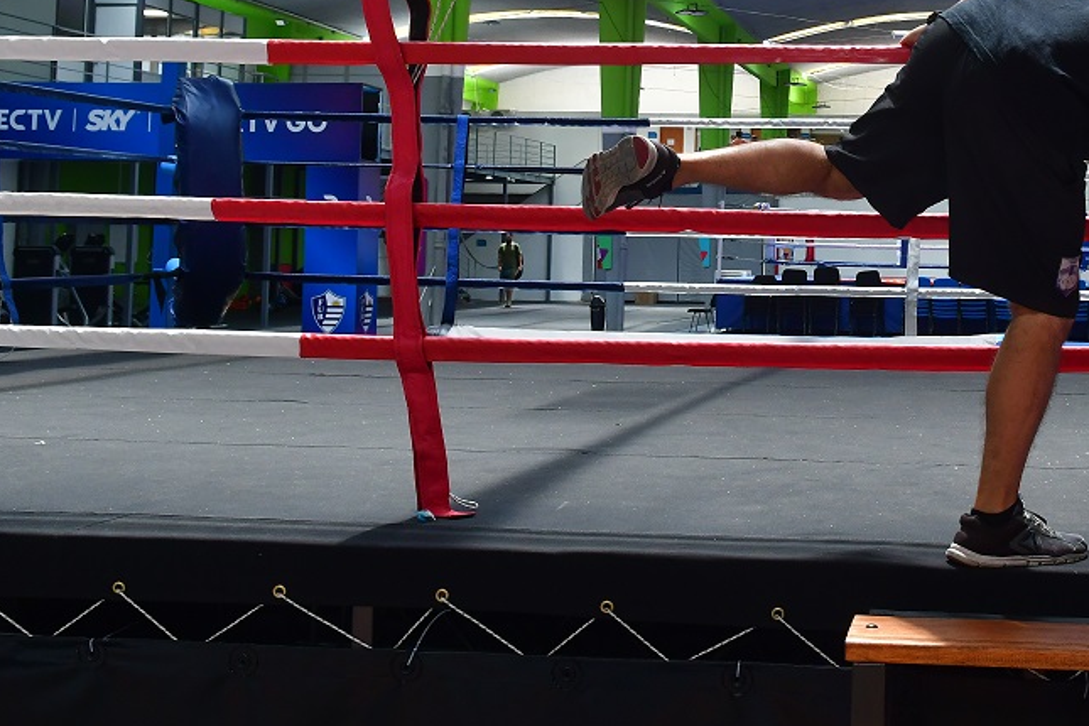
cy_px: 157
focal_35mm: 56
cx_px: 849
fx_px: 1688
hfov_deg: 34.8
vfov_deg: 23.9
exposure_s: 1/125
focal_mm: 23
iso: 1250
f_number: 10
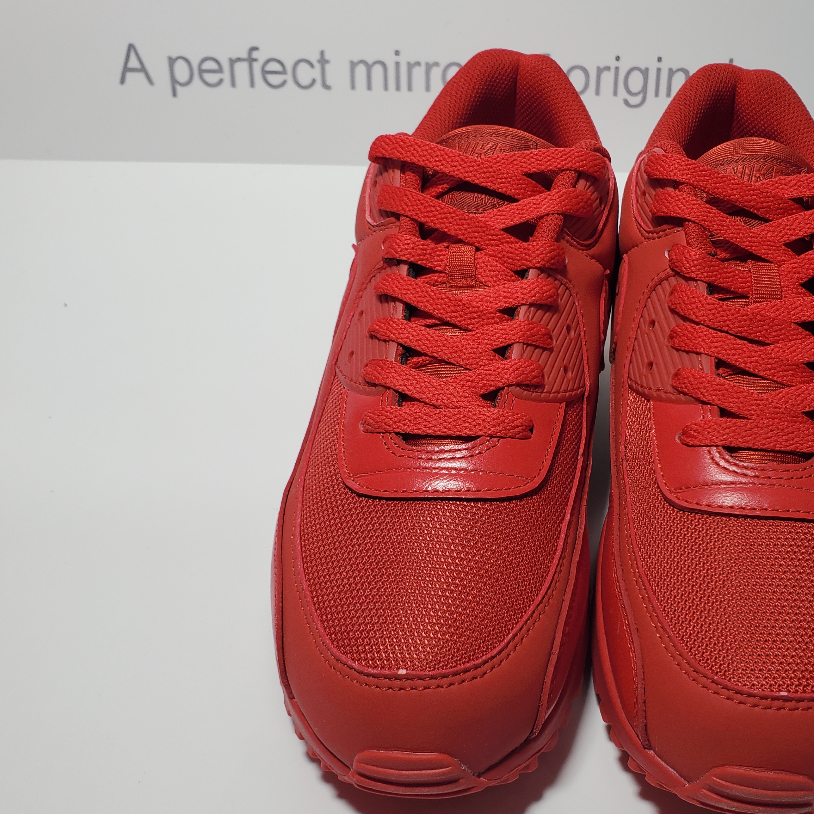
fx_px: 958
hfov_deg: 45.4
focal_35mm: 36
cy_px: 457
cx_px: 543
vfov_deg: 46.0
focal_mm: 4.3
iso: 50
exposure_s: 1/219
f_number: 2.4
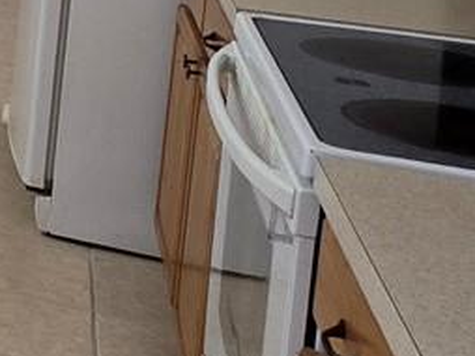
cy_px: -156
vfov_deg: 16.6
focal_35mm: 82
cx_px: -737
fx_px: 1124
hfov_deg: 13.9
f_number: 2.2
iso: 100
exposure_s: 1/60
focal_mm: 2.2
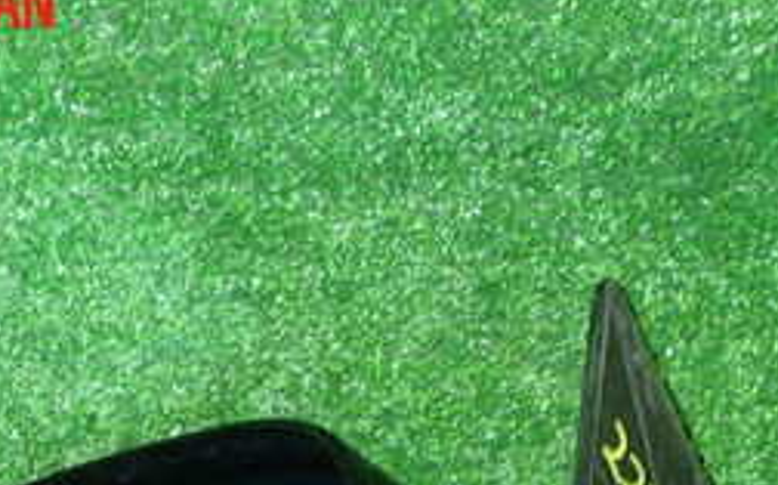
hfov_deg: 22.8
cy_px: 664
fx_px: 1928
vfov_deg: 13.7
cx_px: 420
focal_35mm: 91
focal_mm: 6.37
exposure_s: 1/40
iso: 200
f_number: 2.5
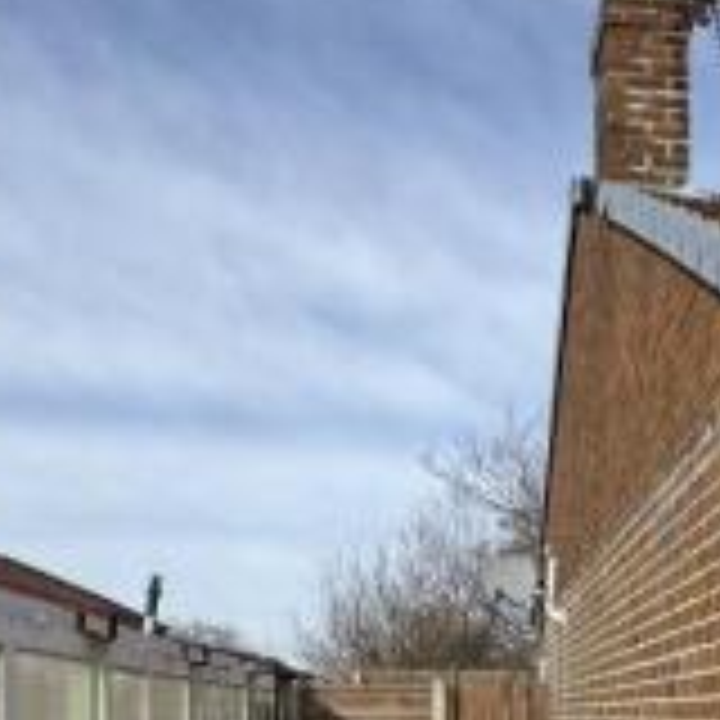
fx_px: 1059
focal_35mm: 45
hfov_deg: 36.0
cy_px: 736
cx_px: 601
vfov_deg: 33.9
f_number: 2.2
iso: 40
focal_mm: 2.22
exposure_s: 1/1672
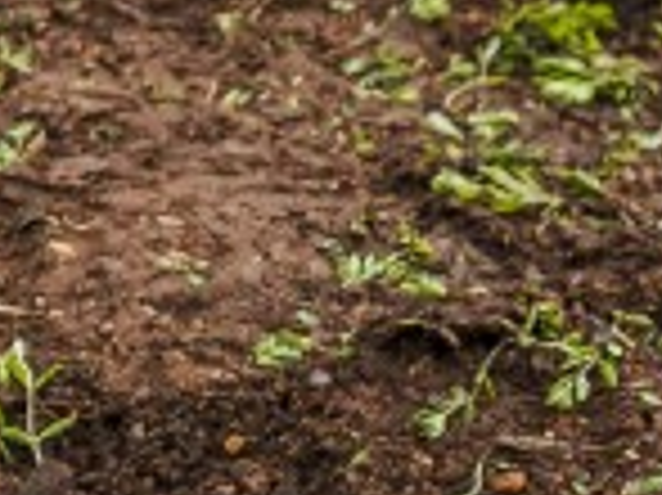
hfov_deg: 6.3
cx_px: -639
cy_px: 814
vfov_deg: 4.8
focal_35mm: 306
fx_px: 5847
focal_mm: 32
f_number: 4
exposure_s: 1/400
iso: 200
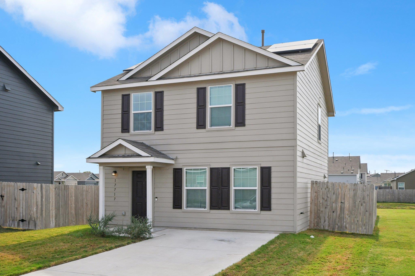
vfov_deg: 36.9
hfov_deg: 53.1
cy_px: 138
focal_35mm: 36
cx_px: 208
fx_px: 415
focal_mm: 24
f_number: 8
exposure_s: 1/1600
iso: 400
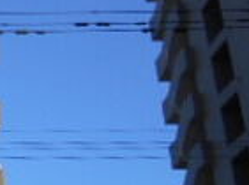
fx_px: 796
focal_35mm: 111
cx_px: -208
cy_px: 25
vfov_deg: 13.2
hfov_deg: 15.2
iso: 80
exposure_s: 1/800
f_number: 3.2
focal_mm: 4.6
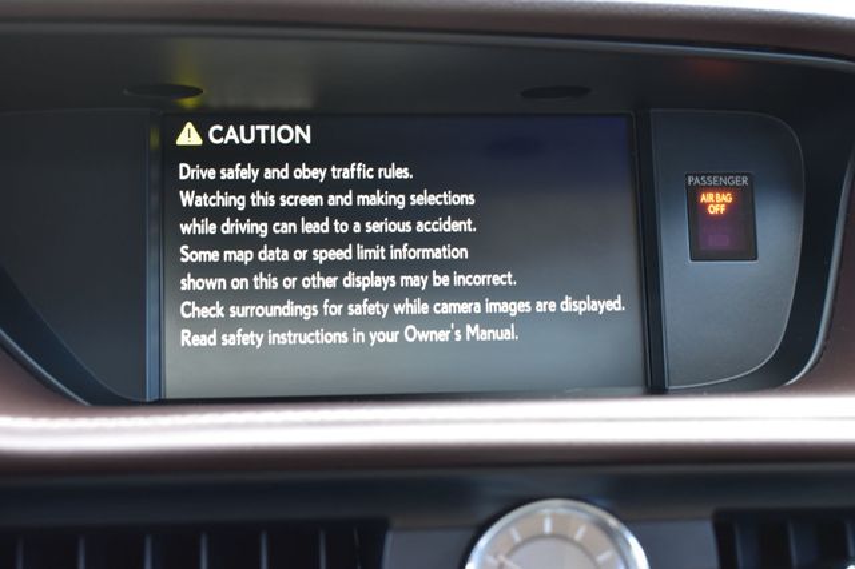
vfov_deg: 22.6
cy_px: 284
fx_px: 1424
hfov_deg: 33.4
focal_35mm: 60
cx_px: 428
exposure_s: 1/15
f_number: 6.3
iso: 640
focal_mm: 40
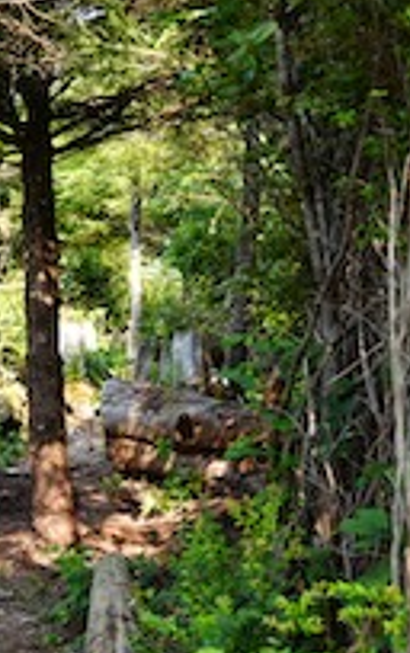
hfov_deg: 13.9
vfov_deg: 22.7
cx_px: -93
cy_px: 421
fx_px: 1622
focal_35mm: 91
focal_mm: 43
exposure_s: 1/60
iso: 100
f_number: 4
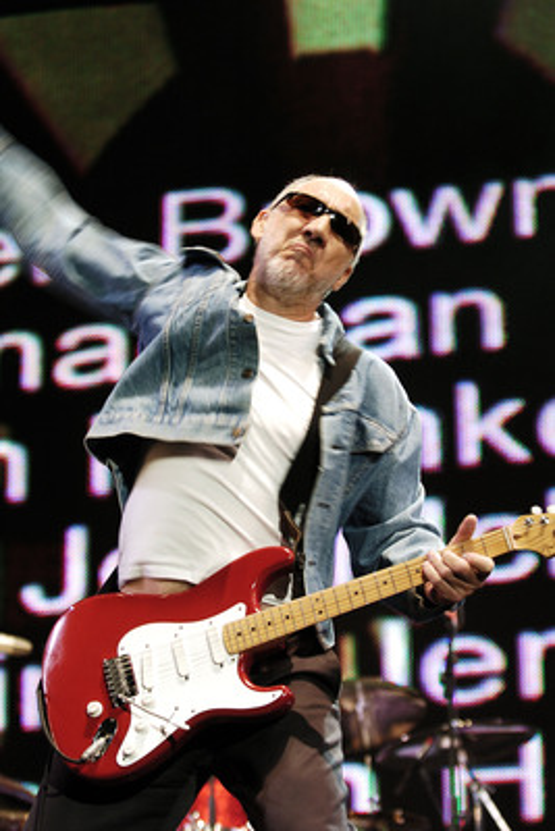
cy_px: 416
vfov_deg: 18.2
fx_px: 2599
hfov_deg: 12.2
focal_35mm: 112
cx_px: 278
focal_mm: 75
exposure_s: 1/125
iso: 400
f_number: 2.8
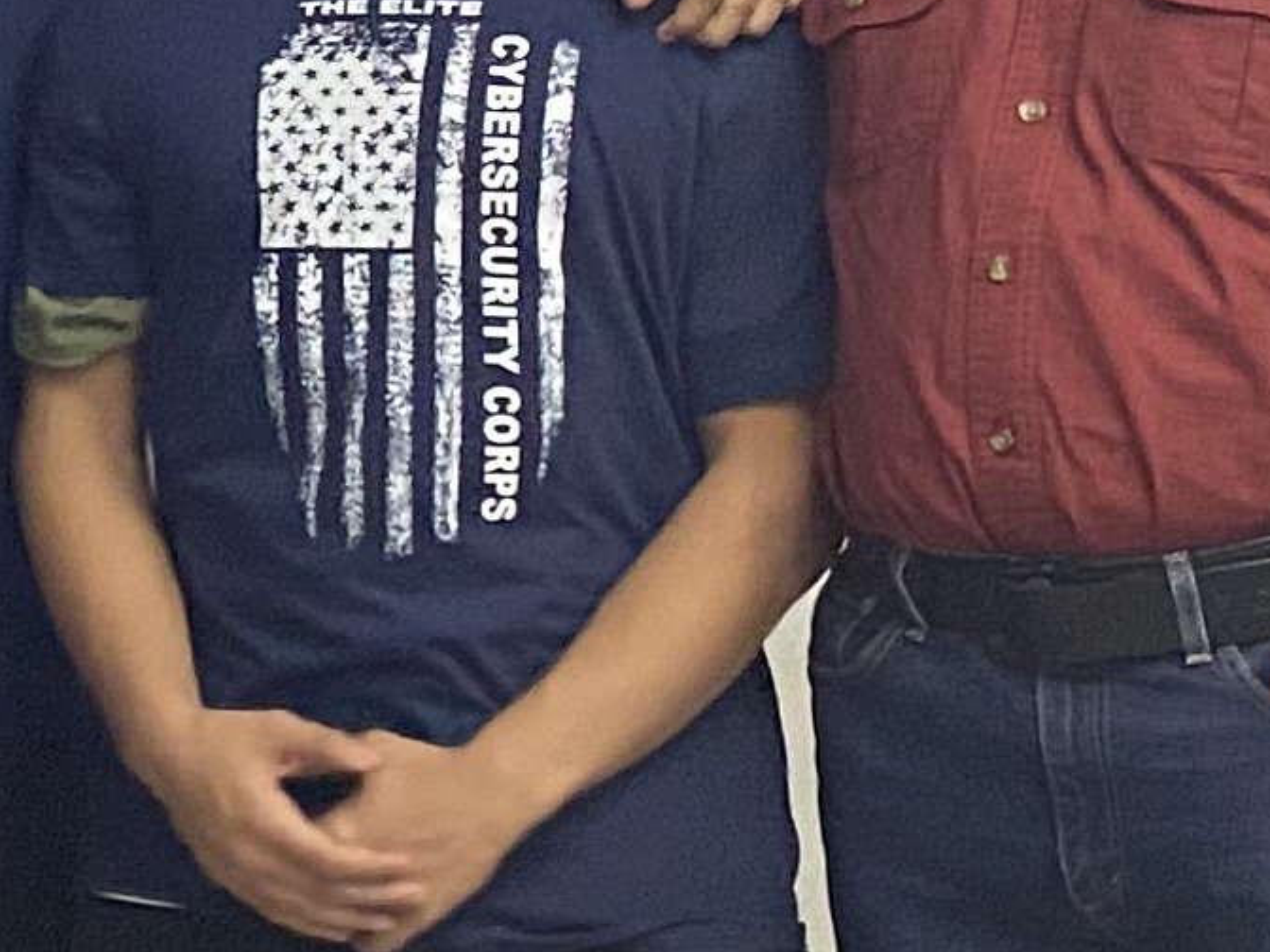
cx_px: -1620
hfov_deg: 11.0
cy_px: 123
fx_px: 5723
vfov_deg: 9.5
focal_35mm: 156
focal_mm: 4.25
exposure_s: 1/60
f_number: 1.8
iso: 160
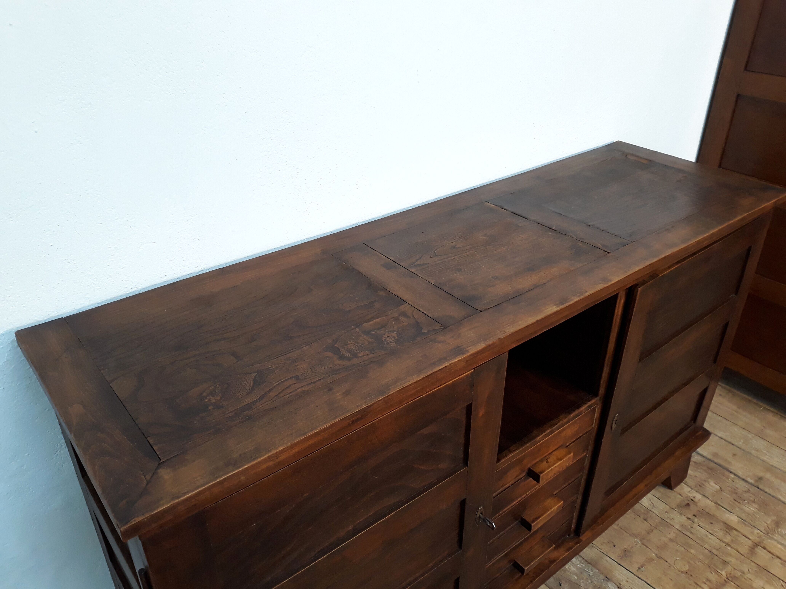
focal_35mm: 27
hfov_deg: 65.3
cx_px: 393
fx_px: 613
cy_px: 294
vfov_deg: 51.4
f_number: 1.7
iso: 160
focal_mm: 3.71
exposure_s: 1/50
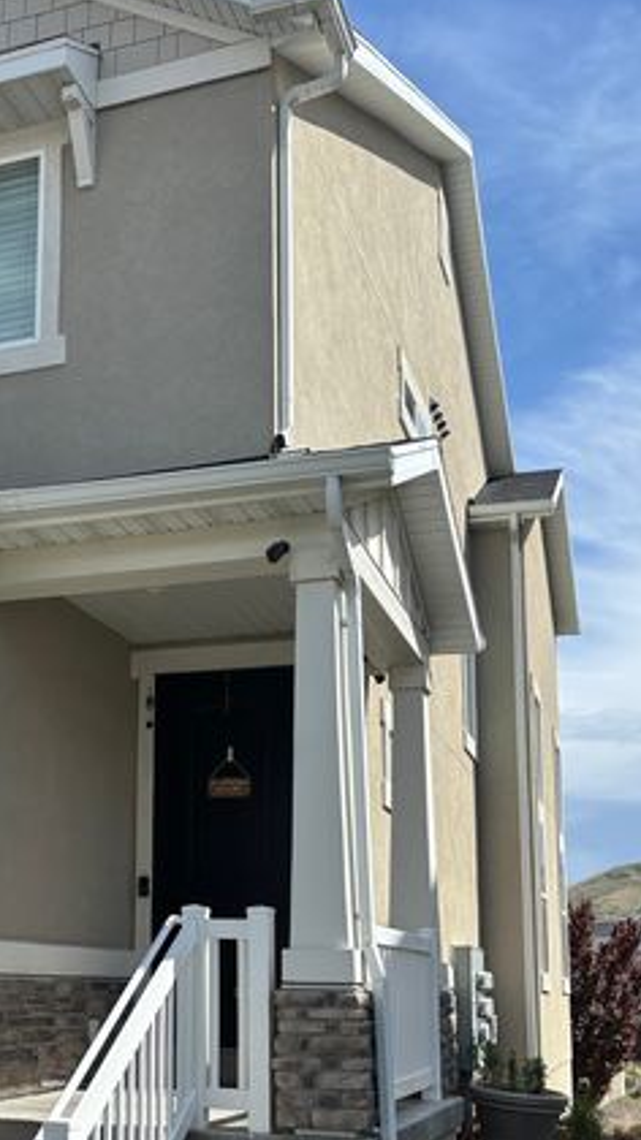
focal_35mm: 45
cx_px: 109
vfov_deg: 44.9
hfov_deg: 25.9
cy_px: 745
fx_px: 1361
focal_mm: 5.96
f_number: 1.6
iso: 50
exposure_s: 1/3106
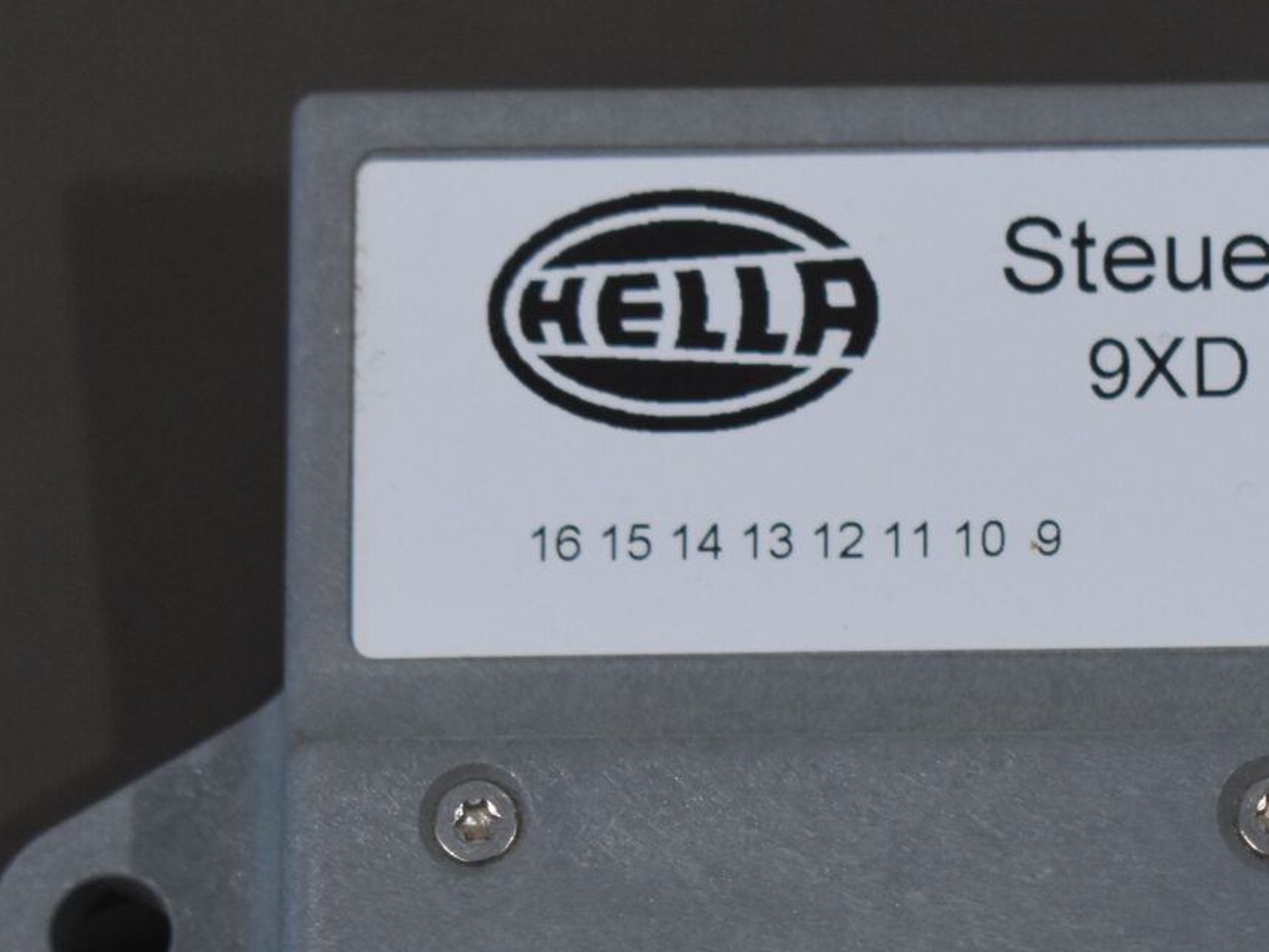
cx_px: 1136
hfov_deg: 8.3
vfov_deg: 6.2
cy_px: 735
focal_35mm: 238
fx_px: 8741
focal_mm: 55
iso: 800
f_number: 5.6
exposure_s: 1/250
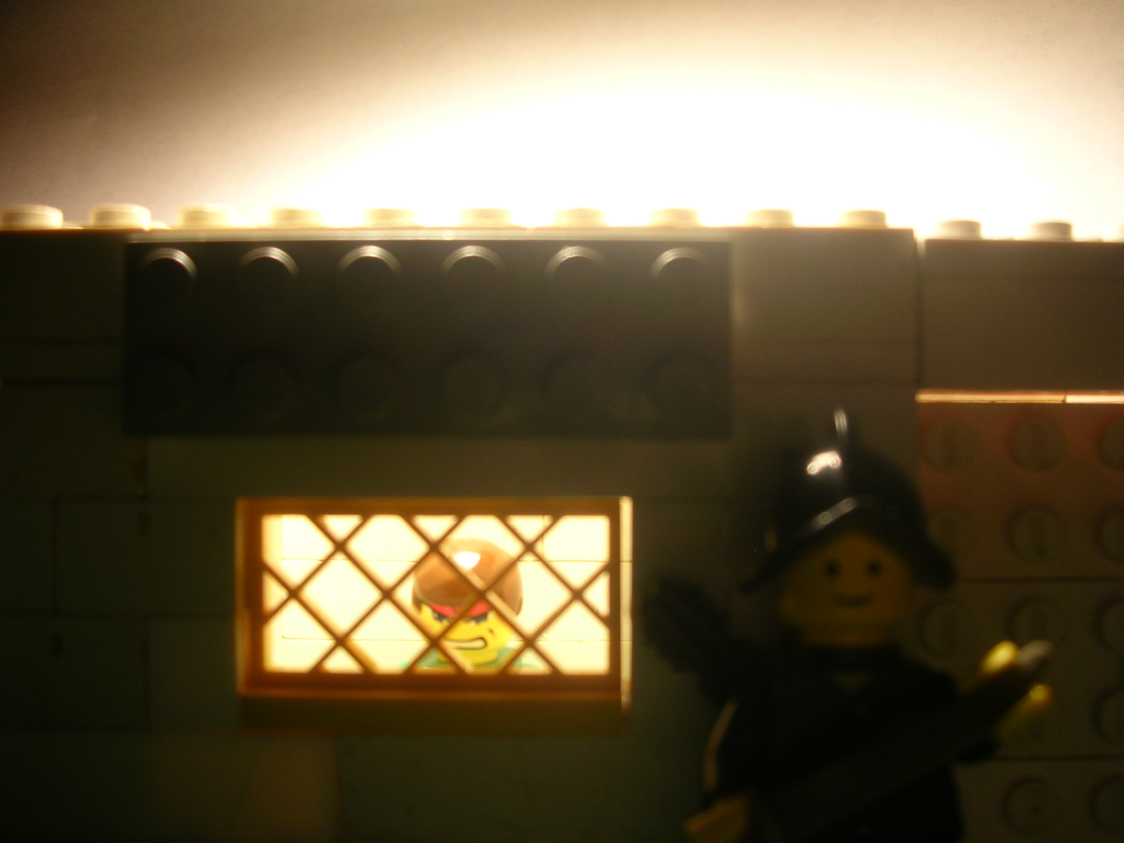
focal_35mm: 35
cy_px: 422
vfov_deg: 40.7
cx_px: 562
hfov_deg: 52.6
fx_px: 1136
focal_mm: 5.8
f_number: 3
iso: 50
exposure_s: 1/11.8
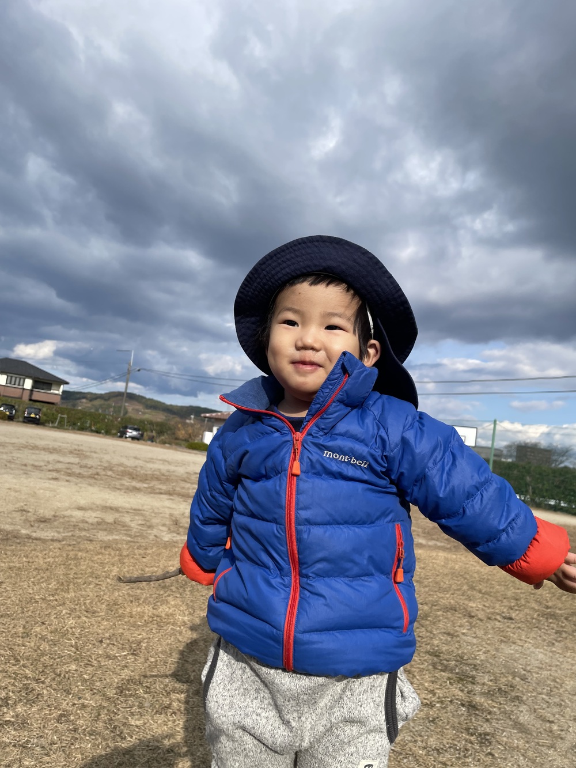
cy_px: 384
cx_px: 288
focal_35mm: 26
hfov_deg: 53.1
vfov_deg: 67.3
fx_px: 577
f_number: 1.6
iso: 32
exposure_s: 1/3300
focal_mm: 4.2
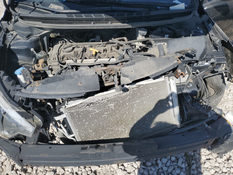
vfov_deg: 53.1
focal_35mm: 26
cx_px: 116
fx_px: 175
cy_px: 88
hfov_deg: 67.3
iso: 50
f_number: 1.5
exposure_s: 1/3333
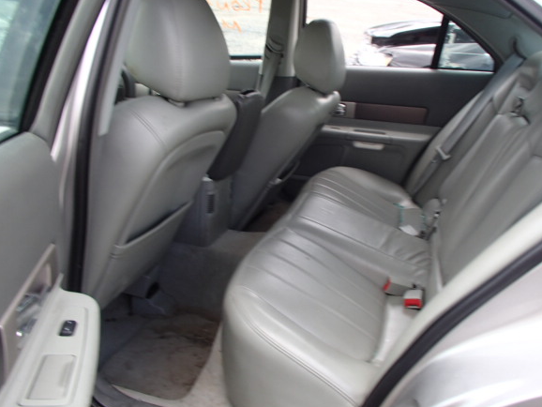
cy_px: 193
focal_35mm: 31
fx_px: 486
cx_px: 295
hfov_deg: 58.2
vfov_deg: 45.5
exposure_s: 1/125
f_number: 3.9
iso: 100
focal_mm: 5
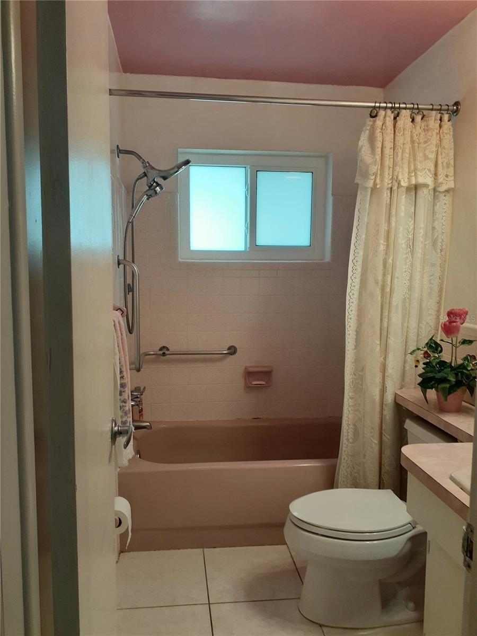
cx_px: 238
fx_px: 496
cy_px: 318
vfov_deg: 65.3
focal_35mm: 27
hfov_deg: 51.4
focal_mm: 3.6
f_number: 1.9
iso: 64
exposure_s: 1/60
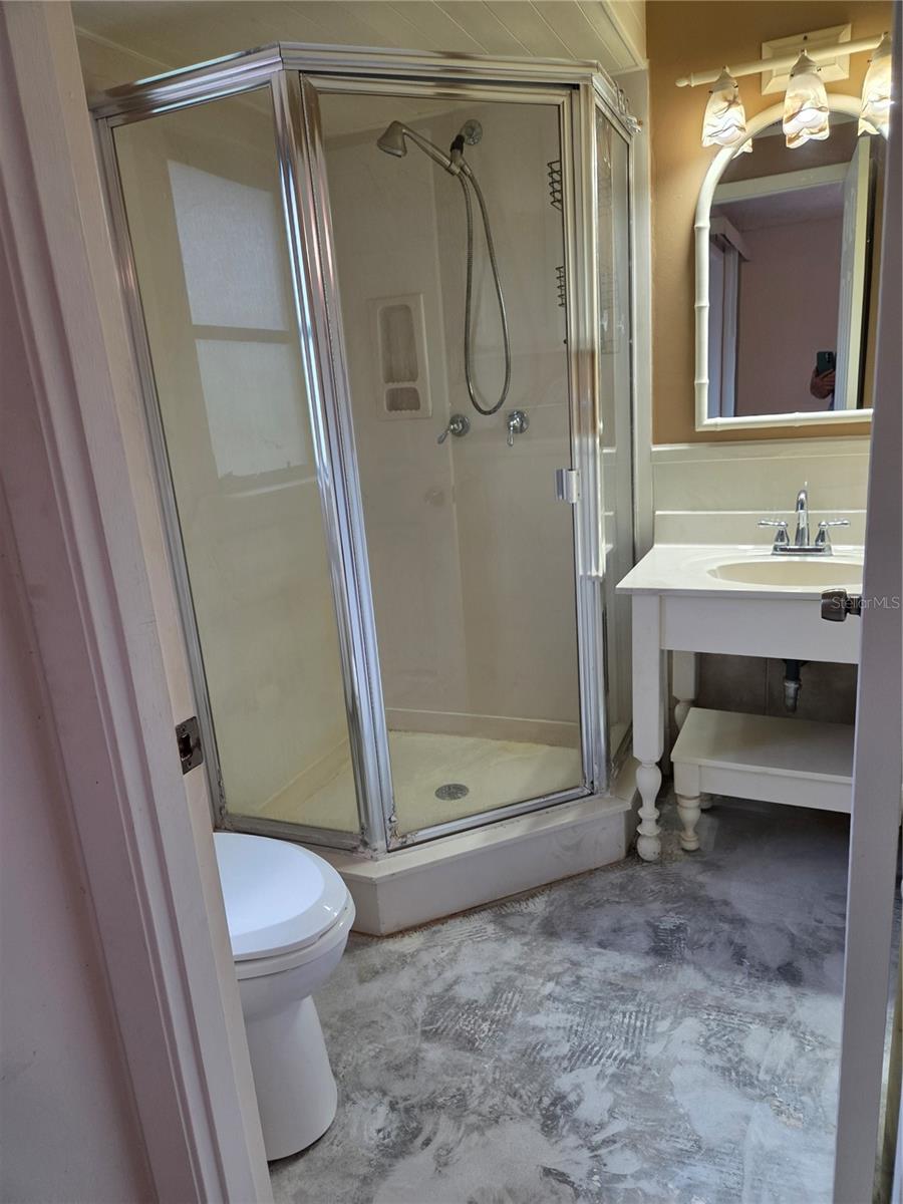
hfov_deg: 58.9
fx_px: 800
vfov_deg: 73.9
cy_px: 602
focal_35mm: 23
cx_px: 452
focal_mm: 5.4
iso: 320
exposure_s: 1/120
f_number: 1.8
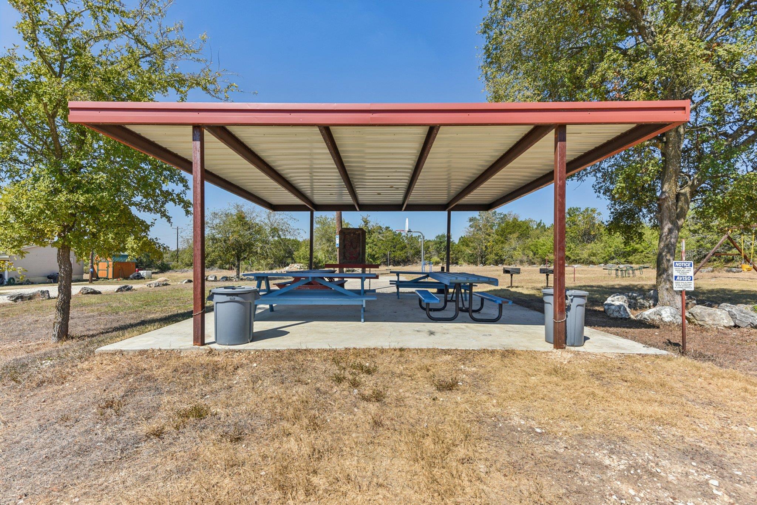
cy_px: 252
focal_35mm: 16
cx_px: 378
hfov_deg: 96.7
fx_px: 336
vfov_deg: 73.8
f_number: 8
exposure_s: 1/320
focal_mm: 16
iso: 100
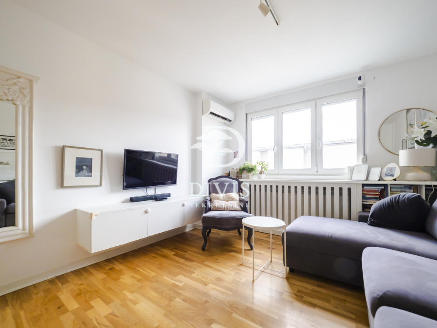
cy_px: 164
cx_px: 218
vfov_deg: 85.7
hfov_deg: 102.1
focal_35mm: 14
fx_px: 177
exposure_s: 1/60
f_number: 4
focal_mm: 7
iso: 400
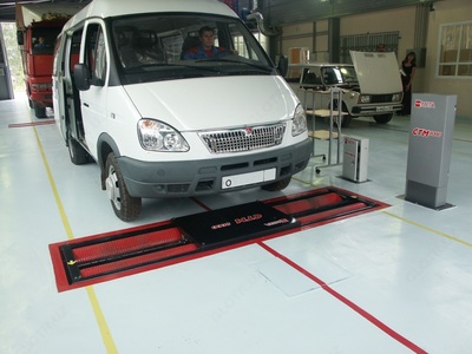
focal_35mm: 29
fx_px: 395
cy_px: 177
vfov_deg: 48.2
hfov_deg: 61.7
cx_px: 236
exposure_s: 1/45
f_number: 4
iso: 100
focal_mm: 7.54
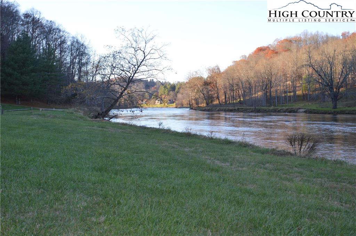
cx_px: 178
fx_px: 444
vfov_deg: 29.8
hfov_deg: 43.7
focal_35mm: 45
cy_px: 118
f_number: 4
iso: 100
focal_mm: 30
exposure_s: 1/160
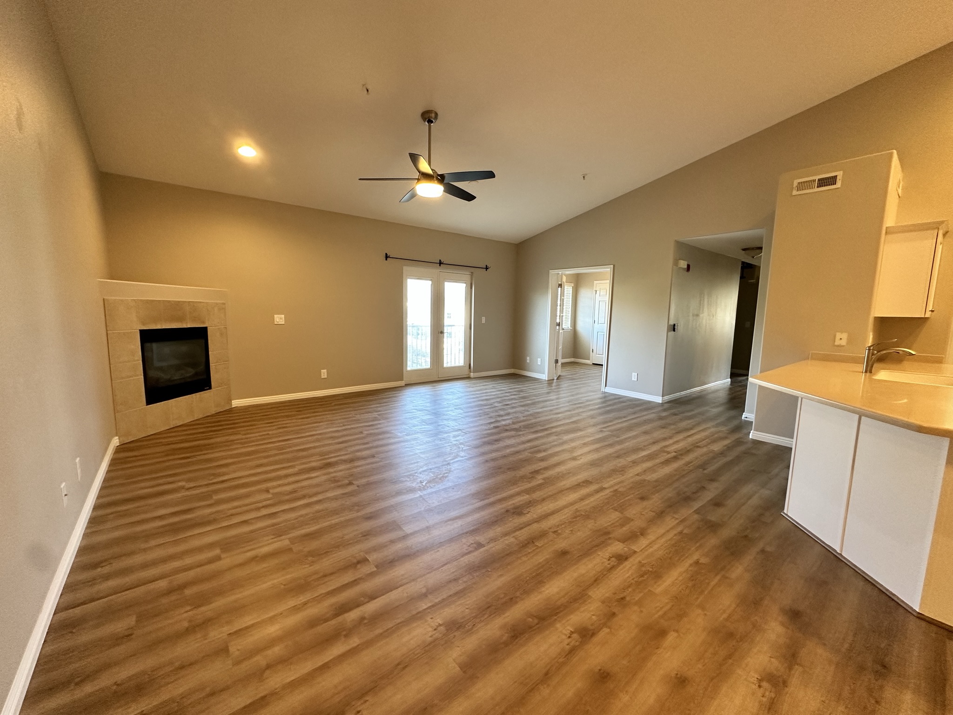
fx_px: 385
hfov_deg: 102.1
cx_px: 476
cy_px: 358
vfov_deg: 85.7
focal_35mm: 14
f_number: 2.2
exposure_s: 1/60
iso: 160
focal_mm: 2.22
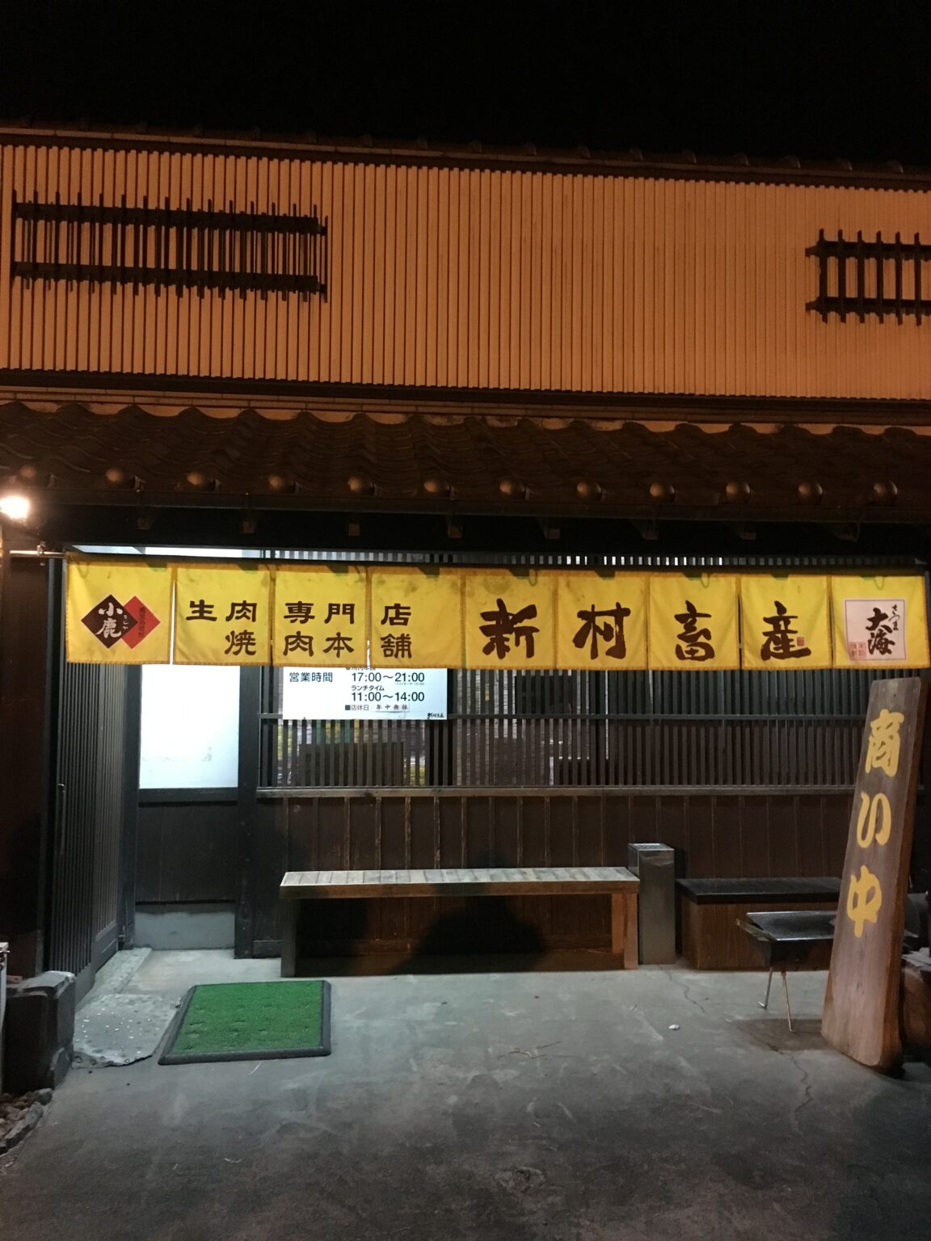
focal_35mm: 29
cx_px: 466
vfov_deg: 61.7
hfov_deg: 48.2
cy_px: 620
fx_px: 1040
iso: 320
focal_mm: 4.15
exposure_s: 1/15
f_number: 2.2
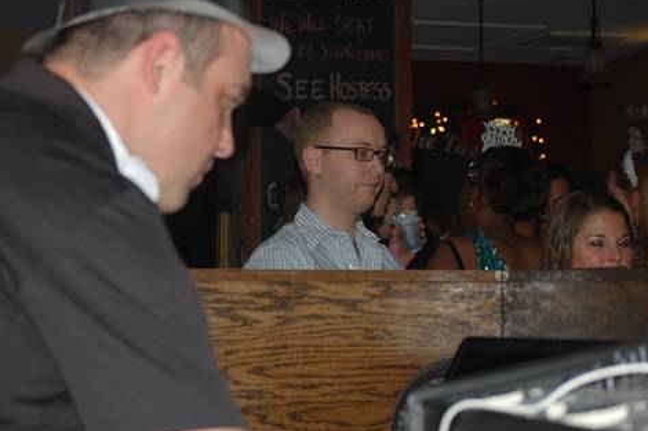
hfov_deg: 21.1
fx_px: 1738
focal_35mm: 97
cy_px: 224
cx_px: 290
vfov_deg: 14.2
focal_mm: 55
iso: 400
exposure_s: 1/60
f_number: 4
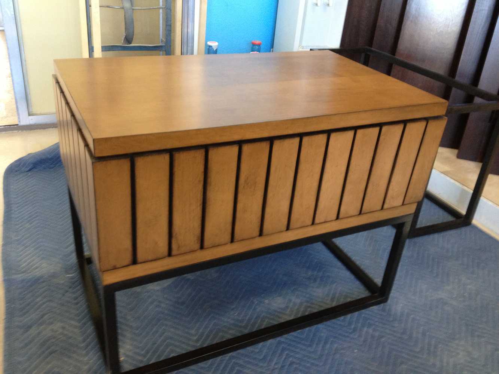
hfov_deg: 52.6
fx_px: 505
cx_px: 250
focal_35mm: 35
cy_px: 187
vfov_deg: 40.7
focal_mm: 4.28
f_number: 2.4
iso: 200
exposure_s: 1/20
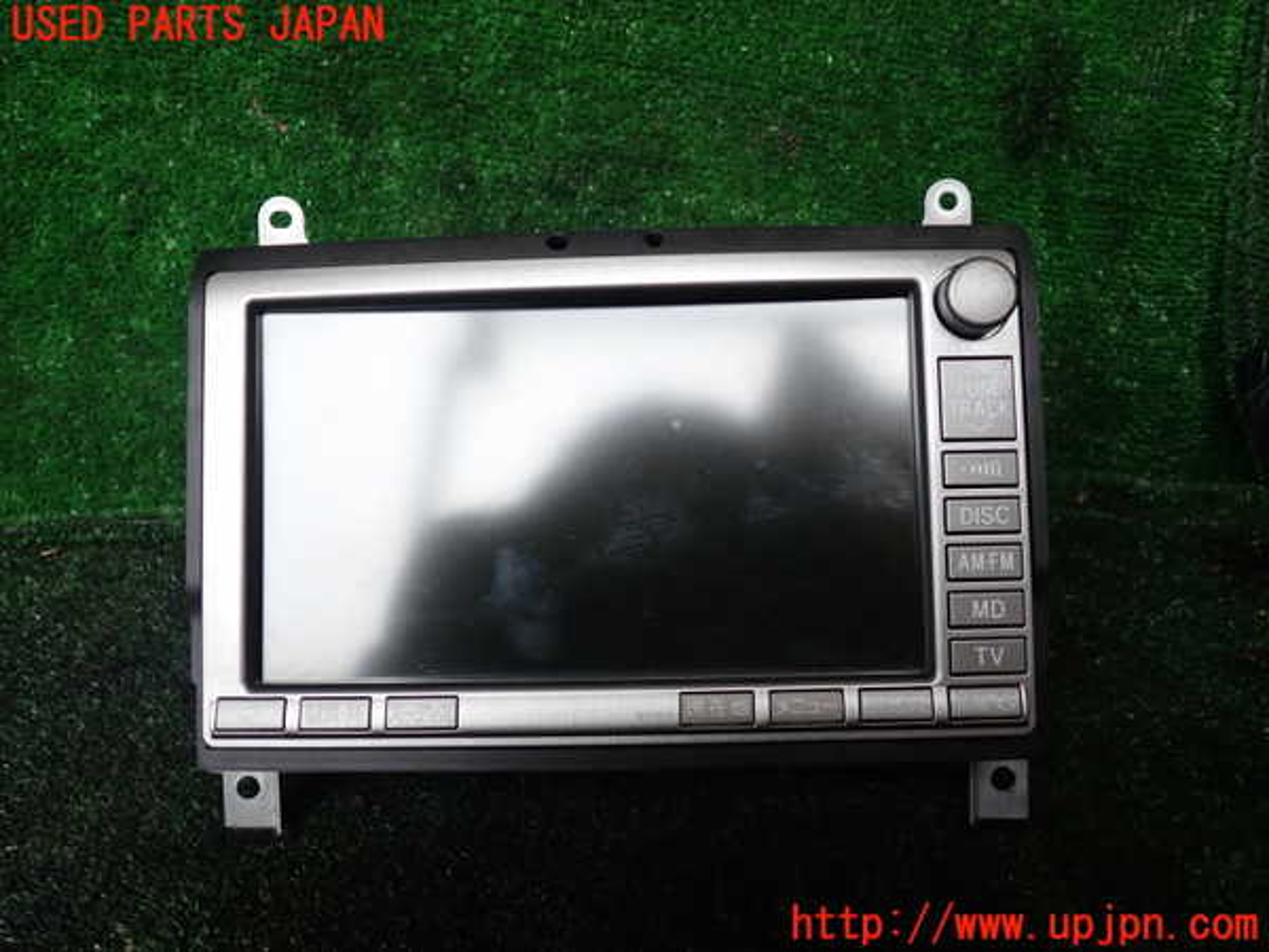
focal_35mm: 30
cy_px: 476
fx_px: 1100
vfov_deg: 46.8
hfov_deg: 60.0
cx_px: 634
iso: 200
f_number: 2.3
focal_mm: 5.4
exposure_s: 1/50
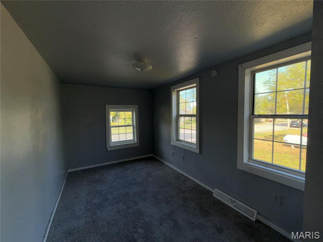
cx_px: 162
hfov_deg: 102.1
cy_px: 121
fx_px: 131
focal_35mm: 14
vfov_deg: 85.7
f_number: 2.2
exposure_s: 1/122
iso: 20
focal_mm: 2.22
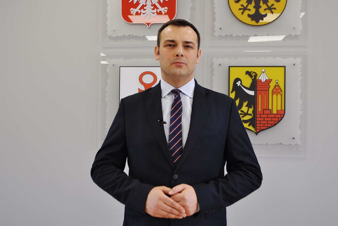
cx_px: 169
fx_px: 451
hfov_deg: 41.1
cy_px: 113
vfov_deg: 28.1
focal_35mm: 48
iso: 500
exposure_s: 1/60
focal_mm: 32
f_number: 4.8
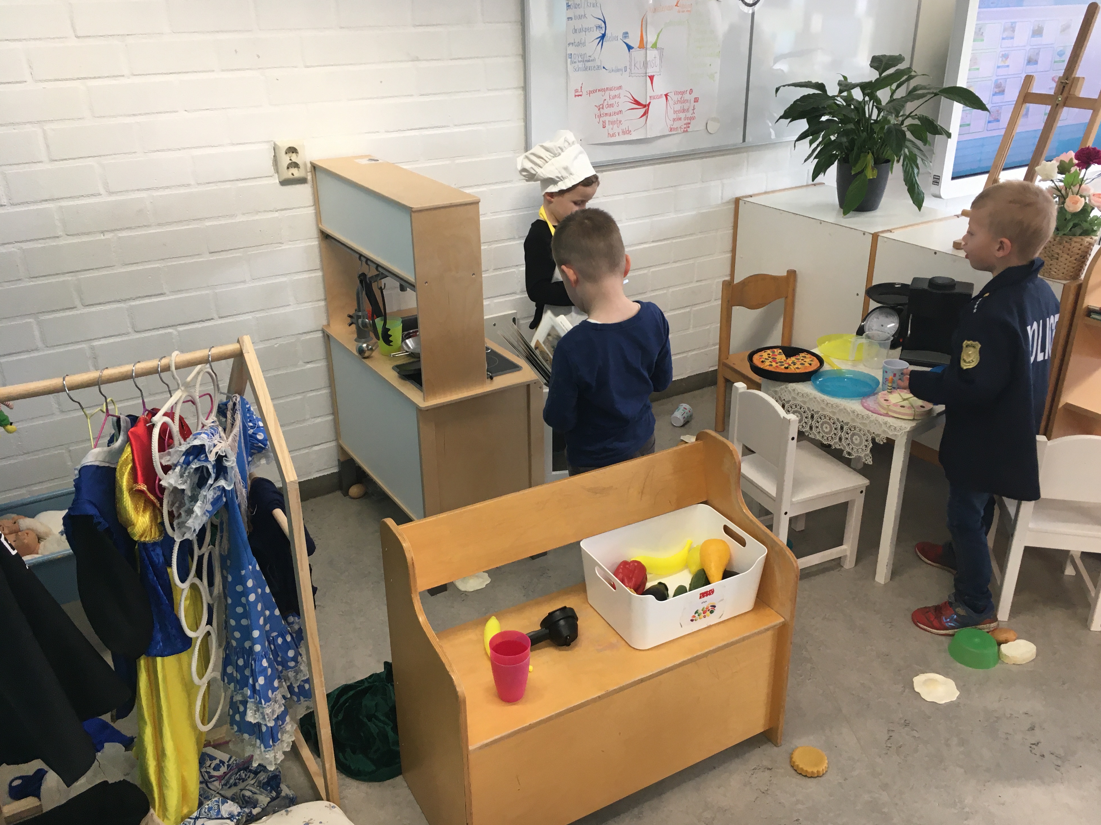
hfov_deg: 60.0
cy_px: 409
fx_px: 954
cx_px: 568
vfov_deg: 46.8
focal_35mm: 30
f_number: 2.2
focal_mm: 4.15
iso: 80
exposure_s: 1/33
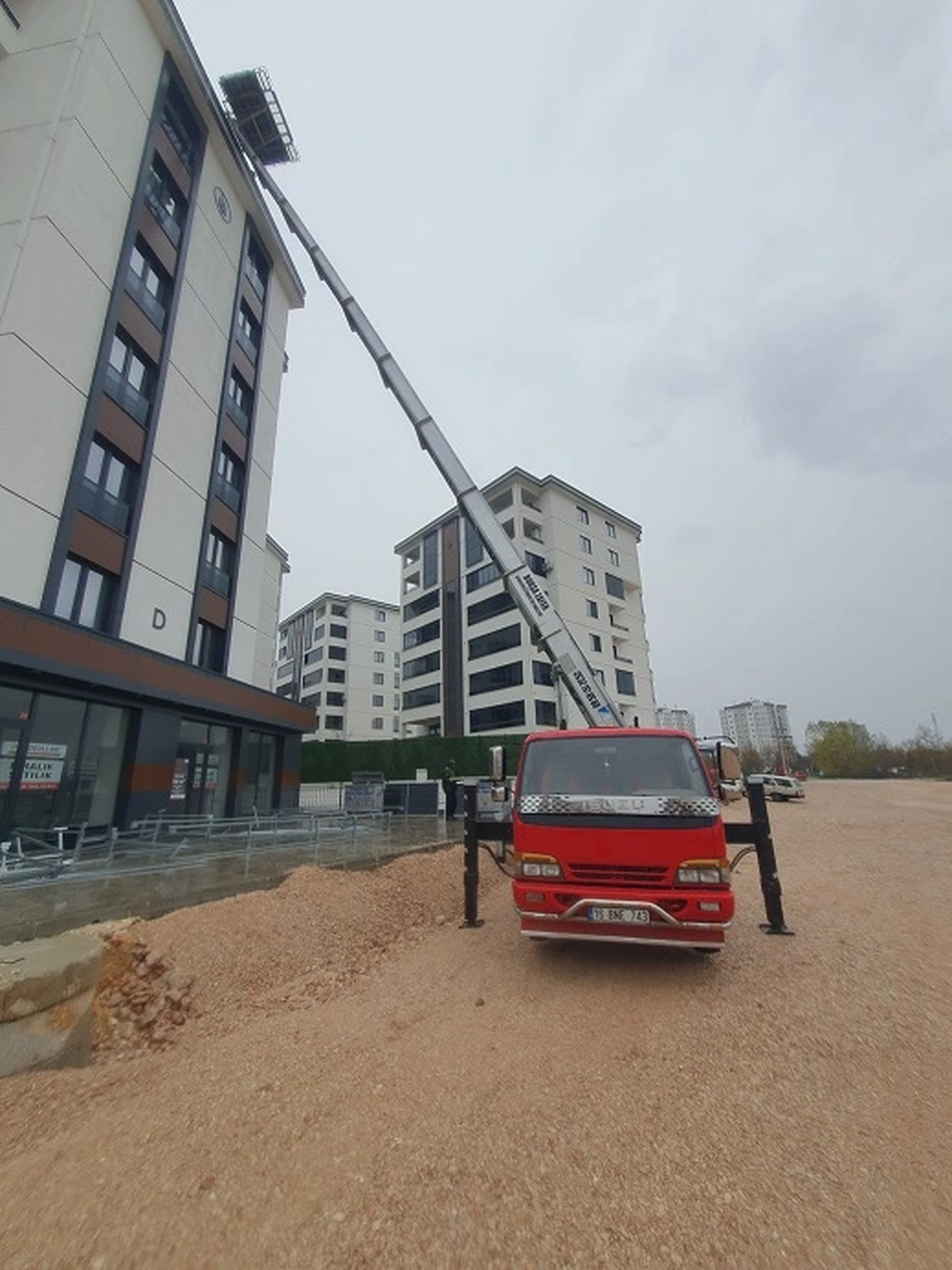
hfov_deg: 89.9
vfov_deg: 106.2
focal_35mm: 13
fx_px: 477
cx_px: 476
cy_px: 635
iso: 50
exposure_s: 1/138
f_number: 2.2
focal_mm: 1.8
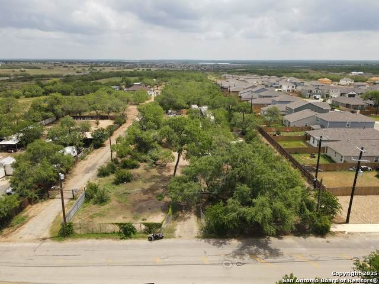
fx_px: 263
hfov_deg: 71.6
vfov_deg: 56.8
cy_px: 142
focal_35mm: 24
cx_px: 190
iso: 100
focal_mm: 4.5
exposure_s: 1/640
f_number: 2.8
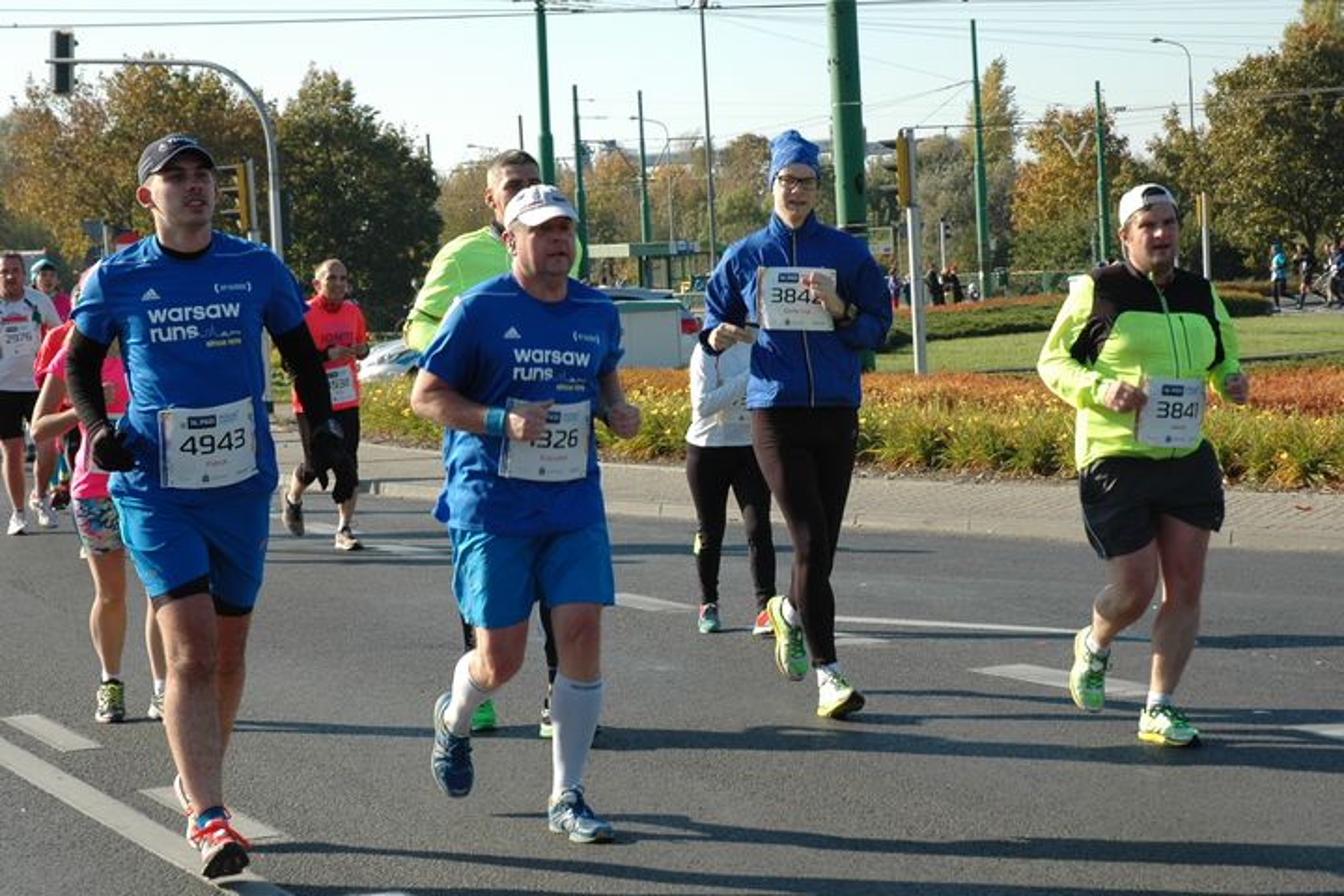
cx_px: 672
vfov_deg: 18.9
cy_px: 448
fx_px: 2688
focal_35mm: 72
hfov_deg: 28.1
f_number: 8
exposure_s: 1/250
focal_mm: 48
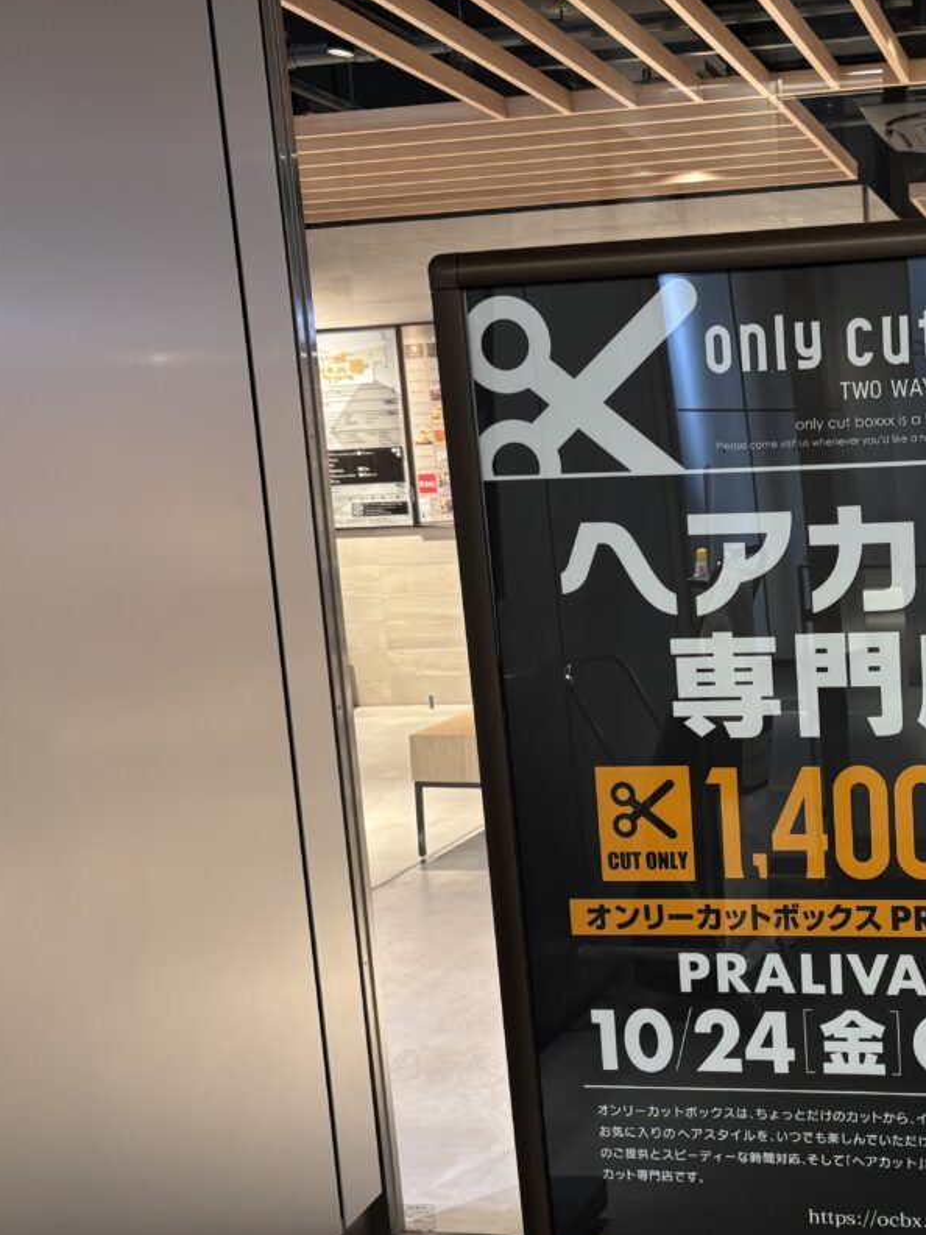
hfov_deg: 32.3
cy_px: 705
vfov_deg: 44.7
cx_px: 865
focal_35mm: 42
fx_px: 1498
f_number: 1.6
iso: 125
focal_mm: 5.96
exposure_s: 1/60
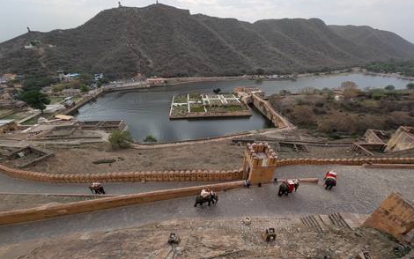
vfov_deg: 82.4
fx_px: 147
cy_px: 148
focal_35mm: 13
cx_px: 211
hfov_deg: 109.3
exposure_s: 1/1314
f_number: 1.95
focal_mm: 2.23
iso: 38
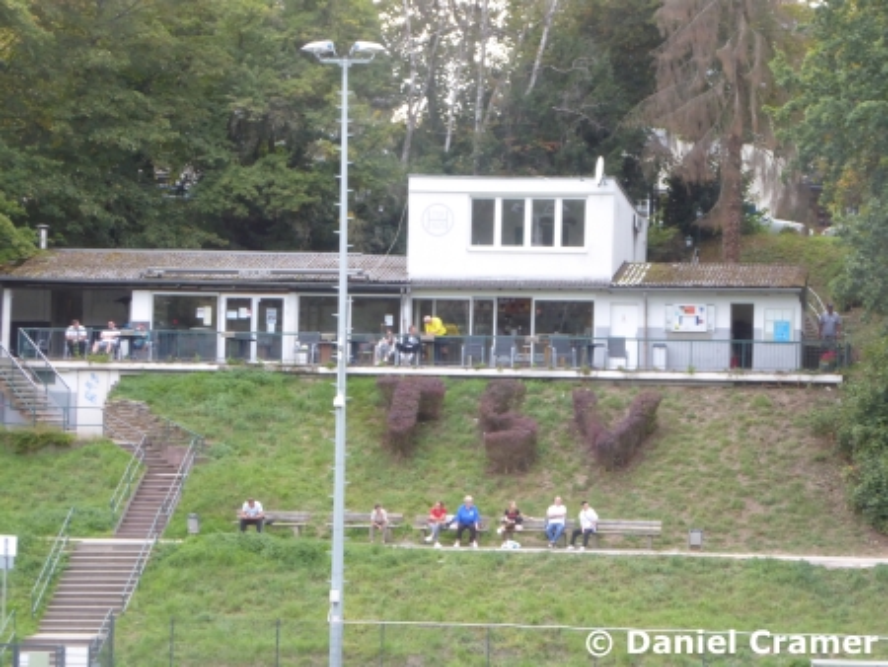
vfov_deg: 11.0
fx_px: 3465
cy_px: 334
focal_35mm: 135
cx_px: 444
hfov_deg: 14.6
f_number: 8
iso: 400
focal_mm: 24.2
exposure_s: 1/25
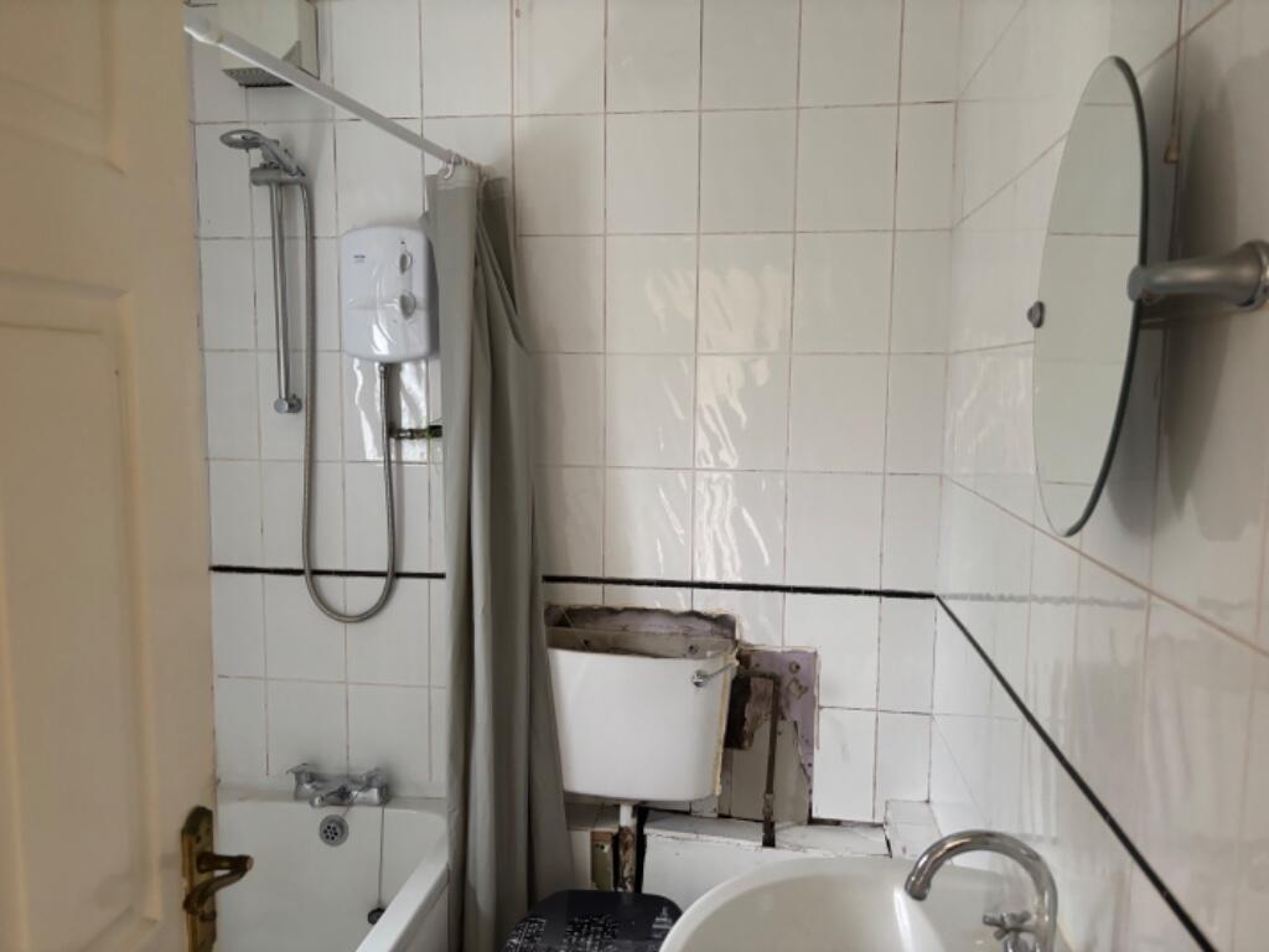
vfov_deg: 53.1
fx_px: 953
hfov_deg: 67.3
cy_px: 476
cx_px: 634
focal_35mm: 26
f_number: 1.6
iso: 400
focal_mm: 5.96
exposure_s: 1/60
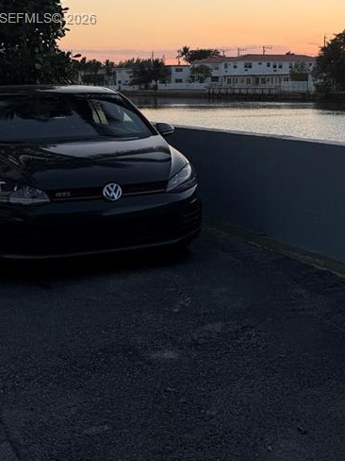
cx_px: 345
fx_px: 784
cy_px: 20
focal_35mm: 59
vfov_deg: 30.8
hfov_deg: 23.8
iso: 80
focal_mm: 6.76
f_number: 1.78
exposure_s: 1/1192
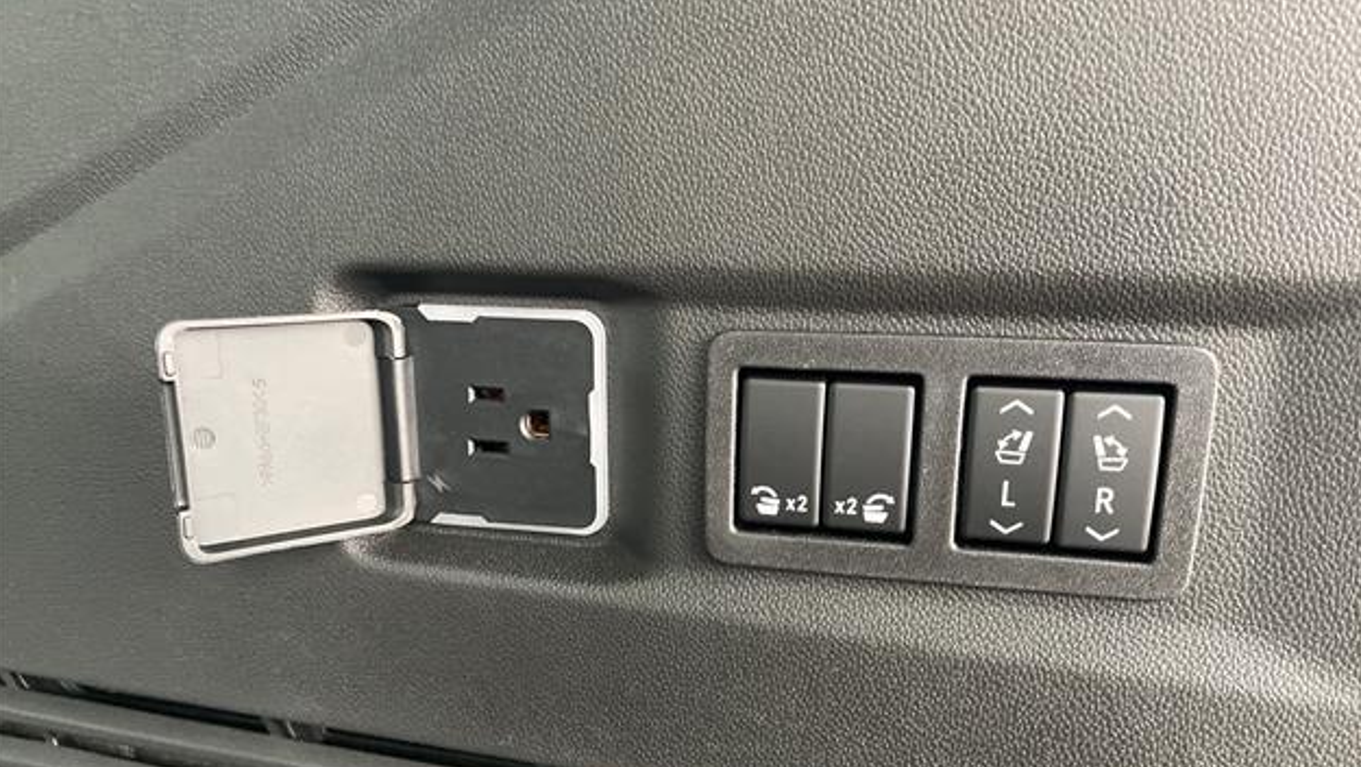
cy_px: 484
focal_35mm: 29
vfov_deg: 39.9
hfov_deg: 66.0
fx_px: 1047
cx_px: 688
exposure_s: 1/60
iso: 500
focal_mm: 4.2
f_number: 1.6
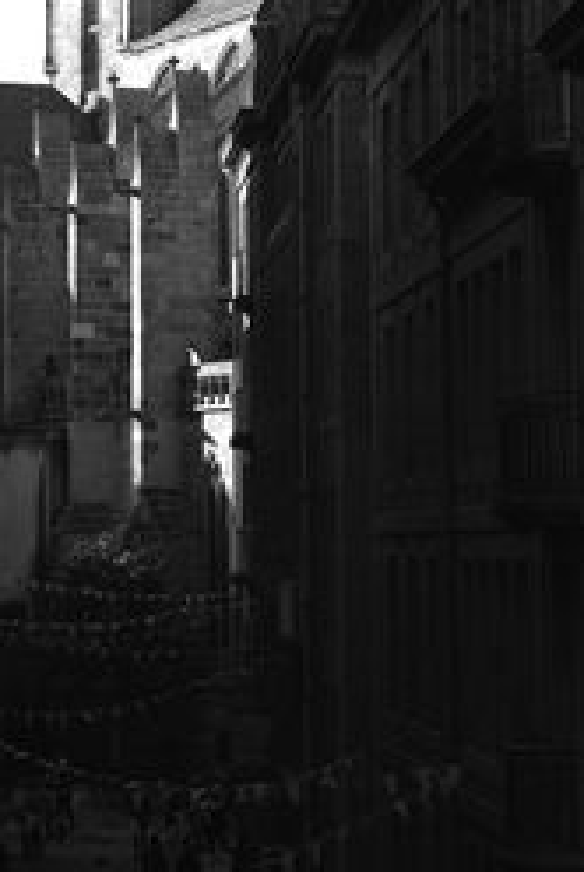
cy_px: -345
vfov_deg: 13.8
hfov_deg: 9.7
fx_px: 3421
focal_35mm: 141
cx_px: 135
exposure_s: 1/320
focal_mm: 50
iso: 100
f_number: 8
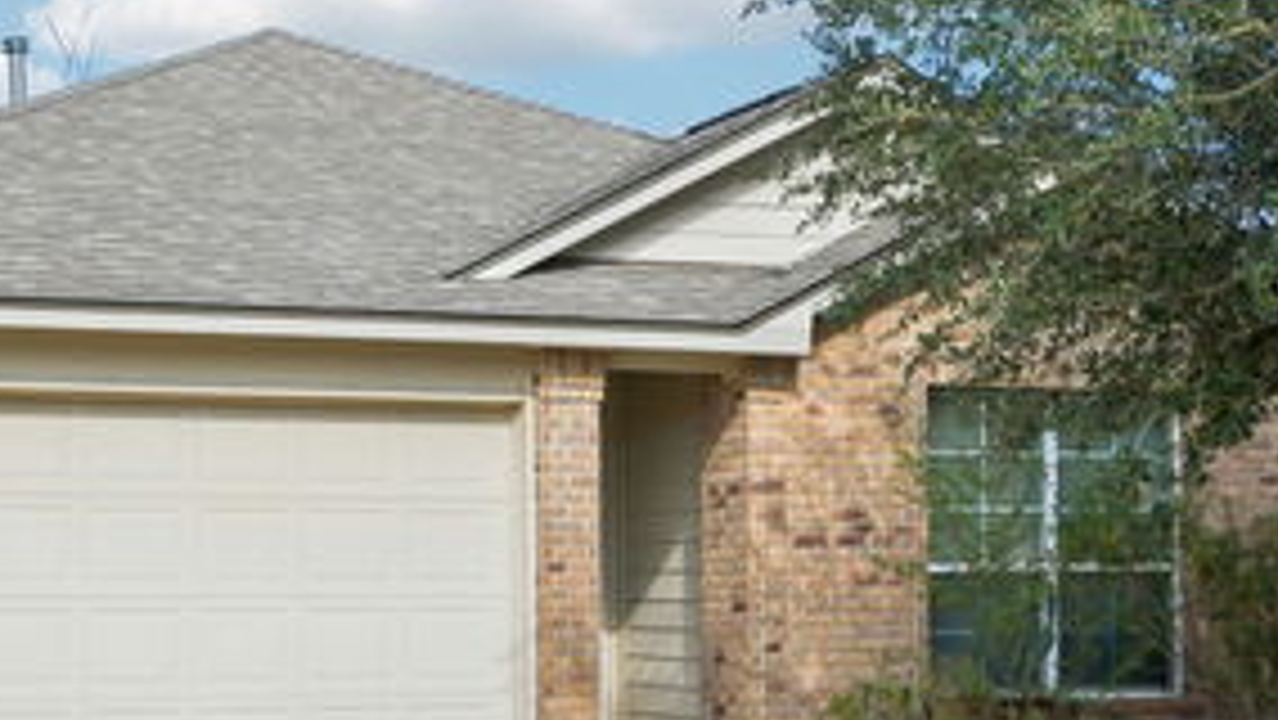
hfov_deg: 30.7
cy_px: 452
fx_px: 2305
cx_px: 396
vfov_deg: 17.7
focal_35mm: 68
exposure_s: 1/2000
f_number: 8
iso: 400
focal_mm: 24
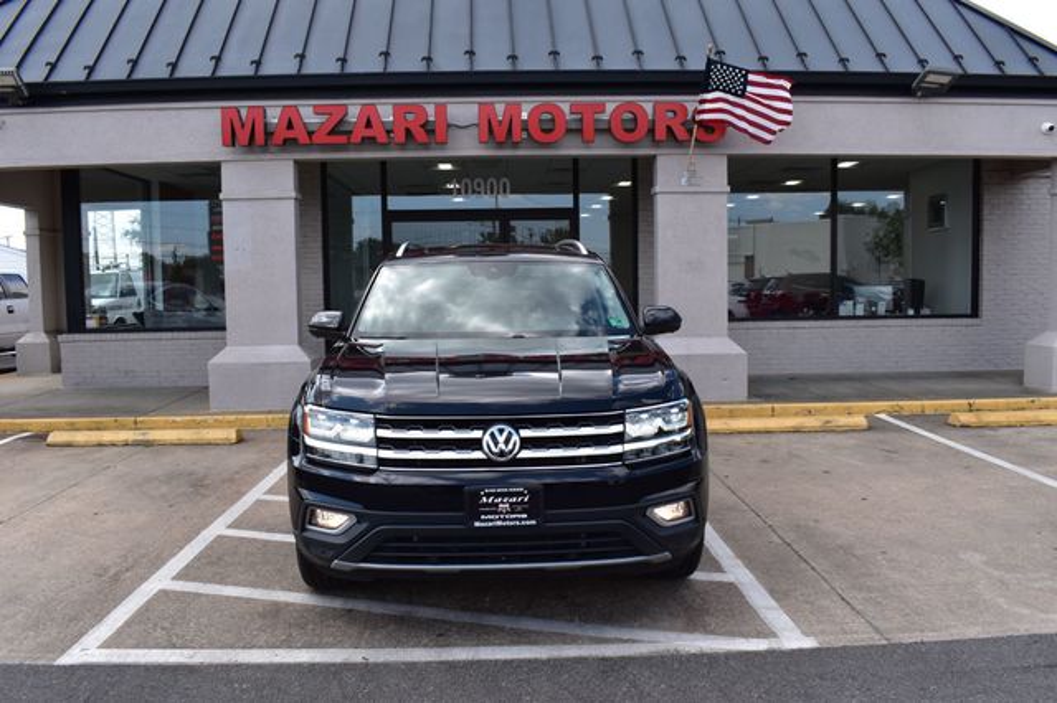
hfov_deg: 62.0
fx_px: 880
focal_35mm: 30
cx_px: 528
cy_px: 352
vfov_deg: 43.6
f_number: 10
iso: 400
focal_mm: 20
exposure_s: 1/320
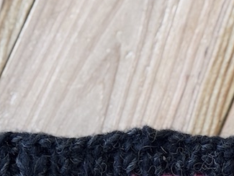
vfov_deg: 10.0
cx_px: 218
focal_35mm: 147
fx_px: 994
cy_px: 201
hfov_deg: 13.3
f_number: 1.78
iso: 100
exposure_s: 1/70
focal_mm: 6.76
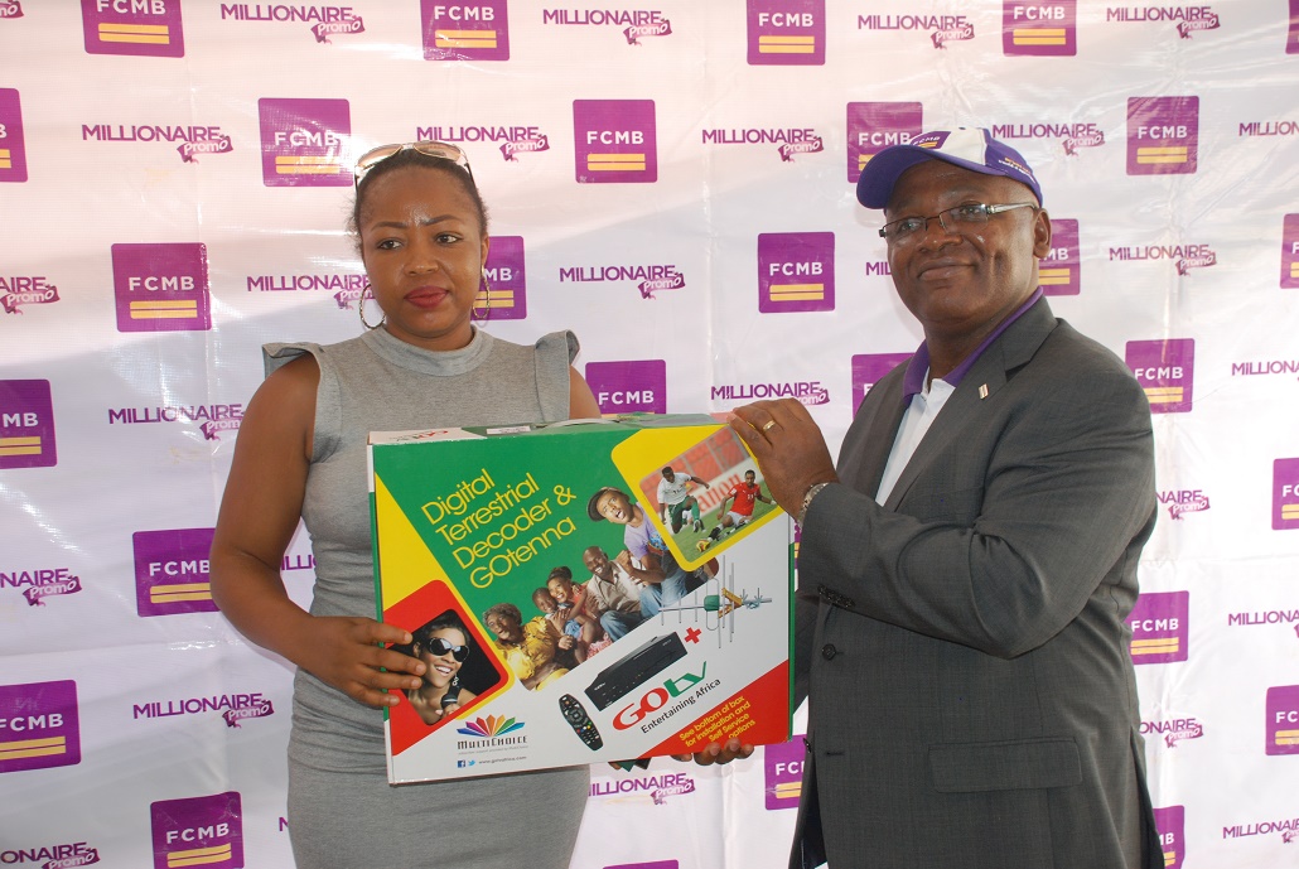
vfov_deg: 34.3
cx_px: 650
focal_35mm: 39
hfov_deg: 49.5
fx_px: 1409
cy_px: 434
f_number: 5.6
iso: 400
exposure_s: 1/60
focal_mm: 26
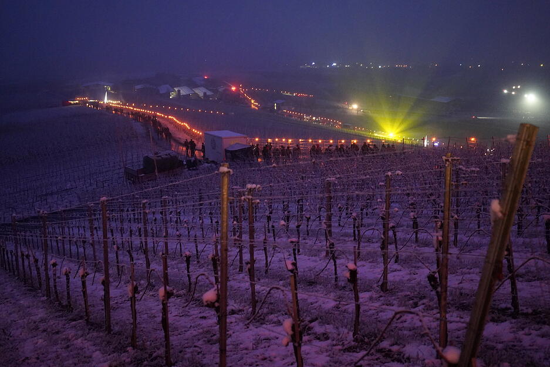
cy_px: 184
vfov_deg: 31.2
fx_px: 657
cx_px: 275
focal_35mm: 43
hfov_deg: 45.4
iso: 12800
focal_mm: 43
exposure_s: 1/15
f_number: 4.5
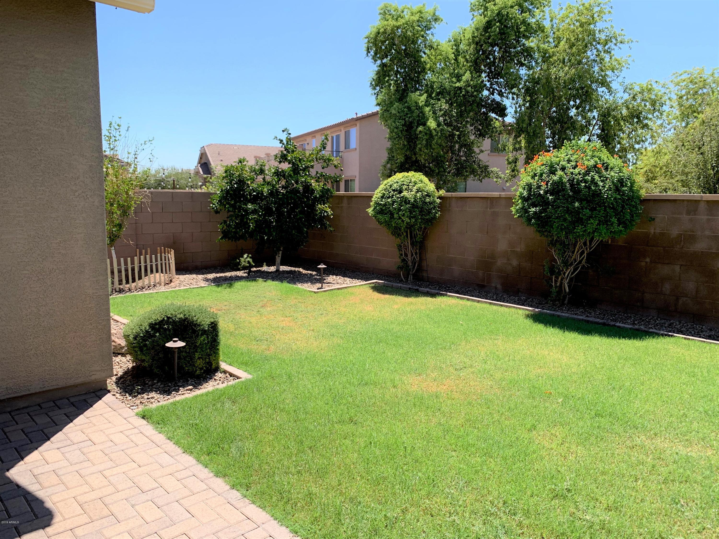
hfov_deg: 67.3
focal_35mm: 26
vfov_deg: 53.1
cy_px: 270
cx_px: 360
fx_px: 540
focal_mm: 4.25
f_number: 1.8
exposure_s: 1/1468
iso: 25
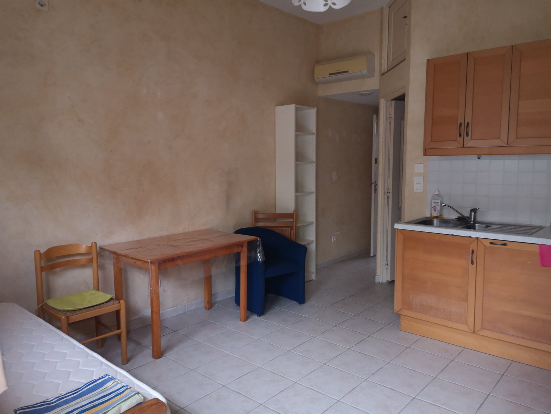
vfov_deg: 51.4
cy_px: 207
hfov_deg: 65.3
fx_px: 430
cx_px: 276
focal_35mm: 27
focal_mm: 3.95
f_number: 1.8
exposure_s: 1/25
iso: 320
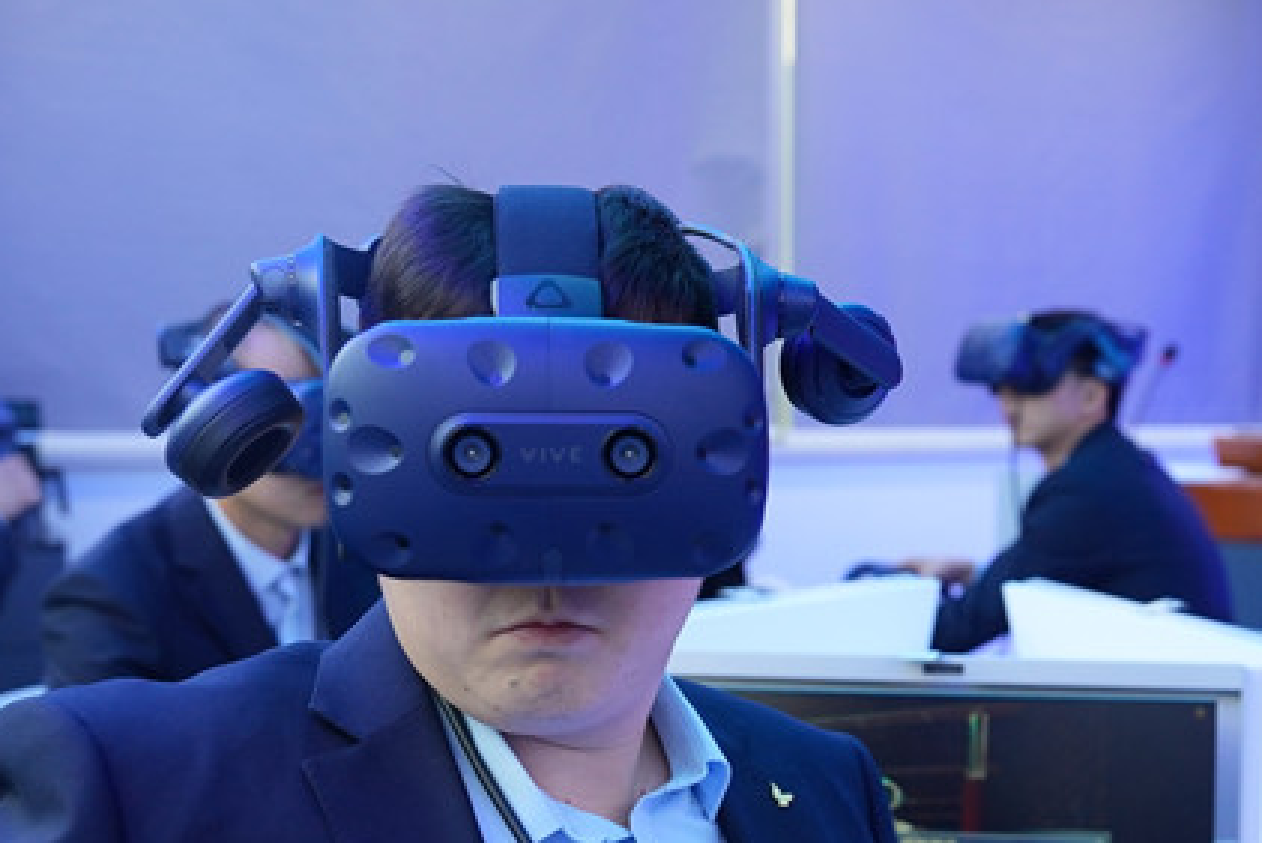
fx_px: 2210
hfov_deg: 31.3
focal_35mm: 63
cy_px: 620
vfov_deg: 21.4
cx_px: 963
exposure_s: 1/160
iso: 2000
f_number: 4
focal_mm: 38
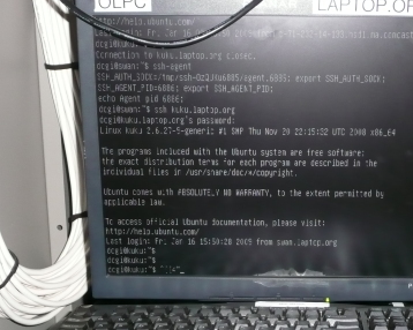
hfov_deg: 28.1
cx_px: 277
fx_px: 819
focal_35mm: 67
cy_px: 180
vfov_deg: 22.8
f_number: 4.2
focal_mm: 7.8
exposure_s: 1/30
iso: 250
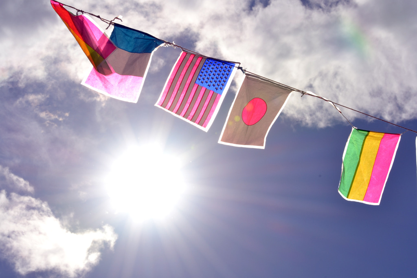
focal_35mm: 102
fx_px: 1181
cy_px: 139
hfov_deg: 20.0
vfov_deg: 13.4
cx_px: 208
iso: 200
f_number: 20
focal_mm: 68
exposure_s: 1/500
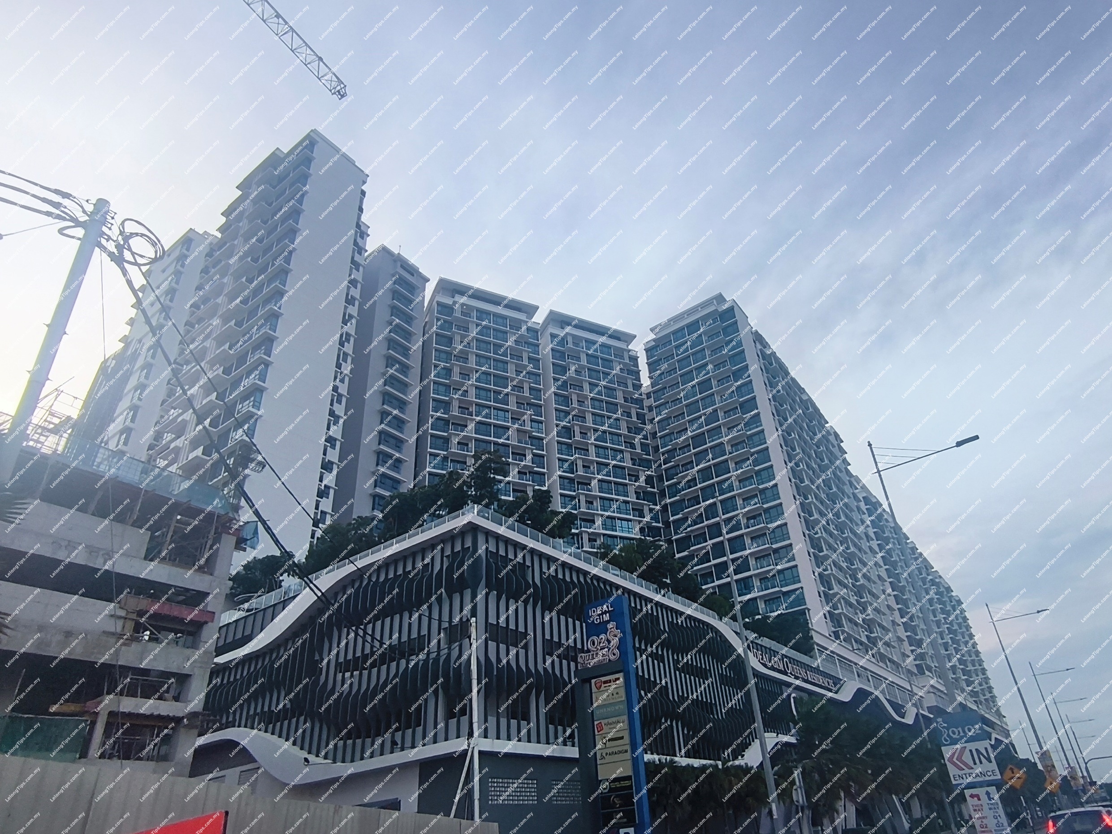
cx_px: 556
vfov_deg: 71.6
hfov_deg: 87.8
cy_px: 417
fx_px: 578
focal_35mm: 18
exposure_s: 1/3268
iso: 50
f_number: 2.2
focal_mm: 1.65
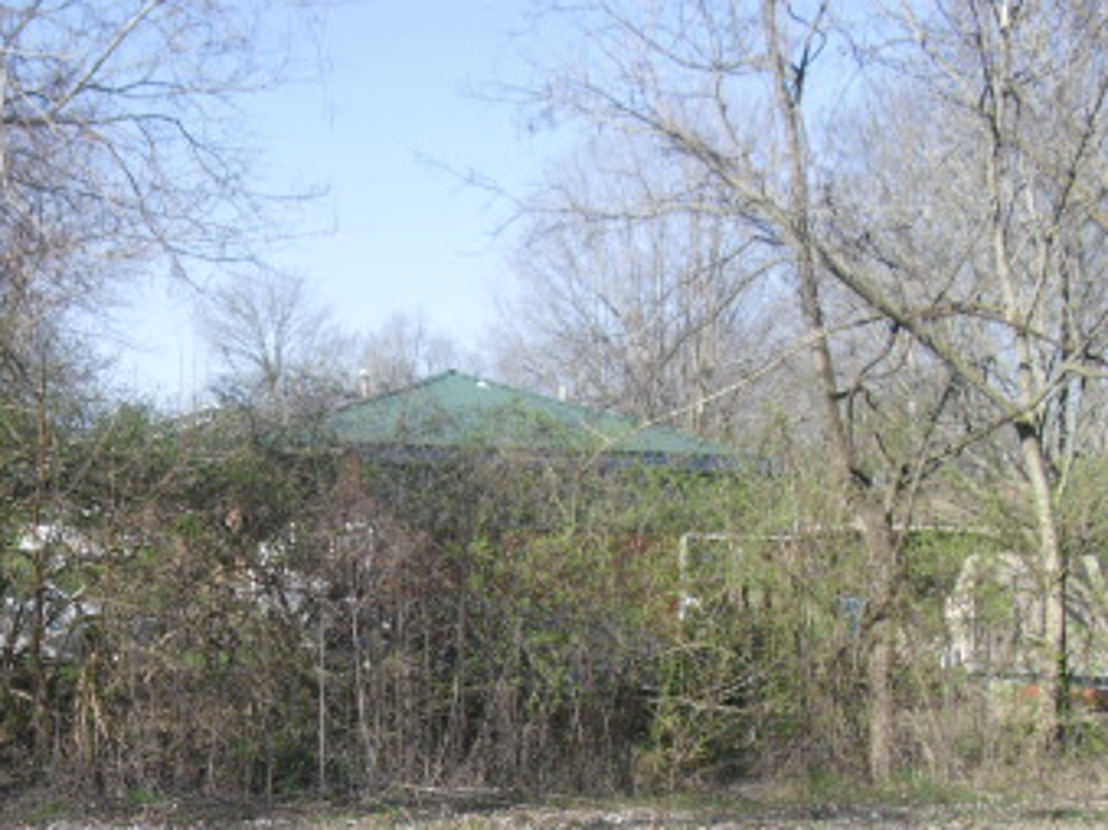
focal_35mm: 68
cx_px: 209
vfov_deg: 21.2
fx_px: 2176
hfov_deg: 27.9
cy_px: 716
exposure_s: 1/100
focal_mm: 6.3
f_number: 7.8
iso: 100
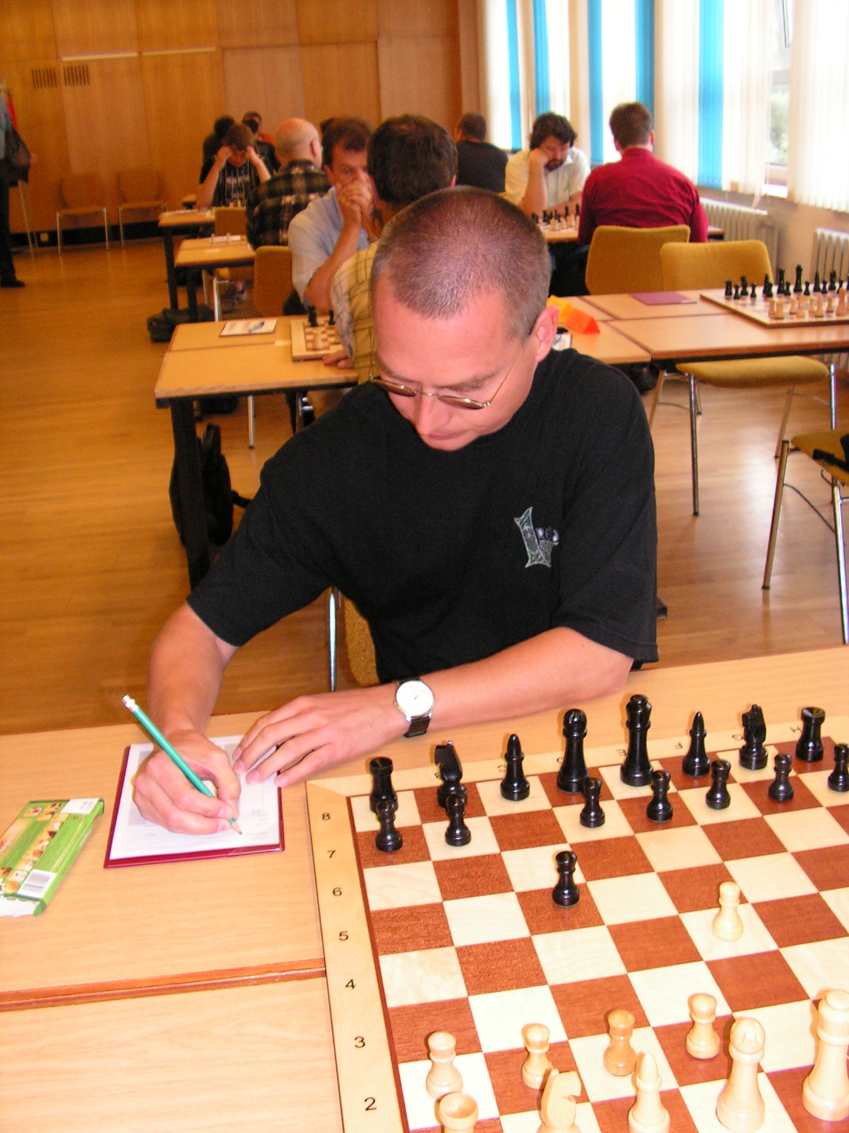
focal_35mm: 36
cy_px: 566
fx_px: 1177
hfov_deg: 39.7
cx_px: 424
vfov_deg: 51.4
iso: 200
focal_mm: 6
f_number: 3.2
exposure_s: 1/40
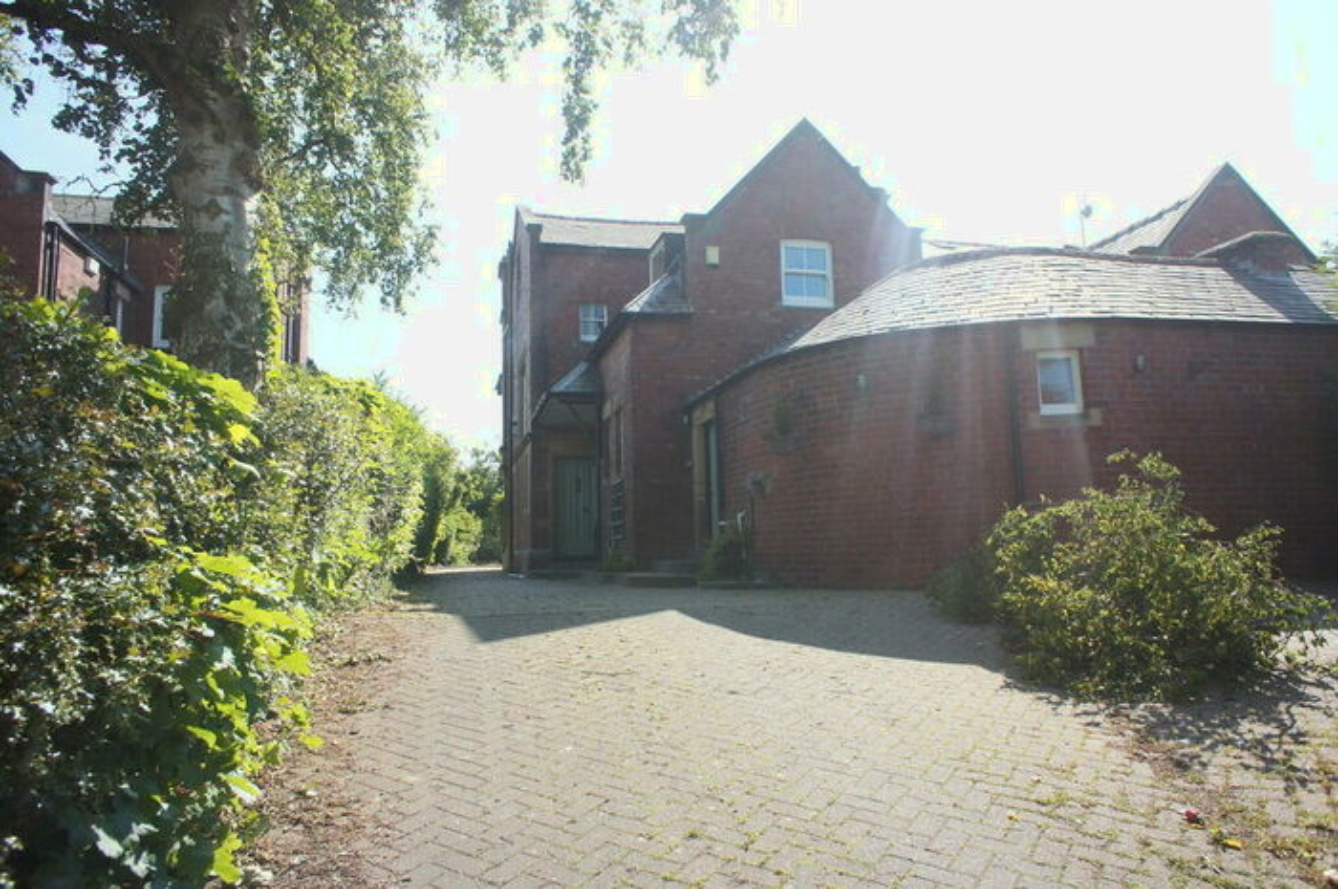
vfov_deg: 53.0
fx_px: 891
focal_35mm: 24
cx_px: 669
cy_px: 444
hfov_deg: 73.8
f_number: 7.1
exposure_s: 1/800
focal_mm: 16
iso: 800
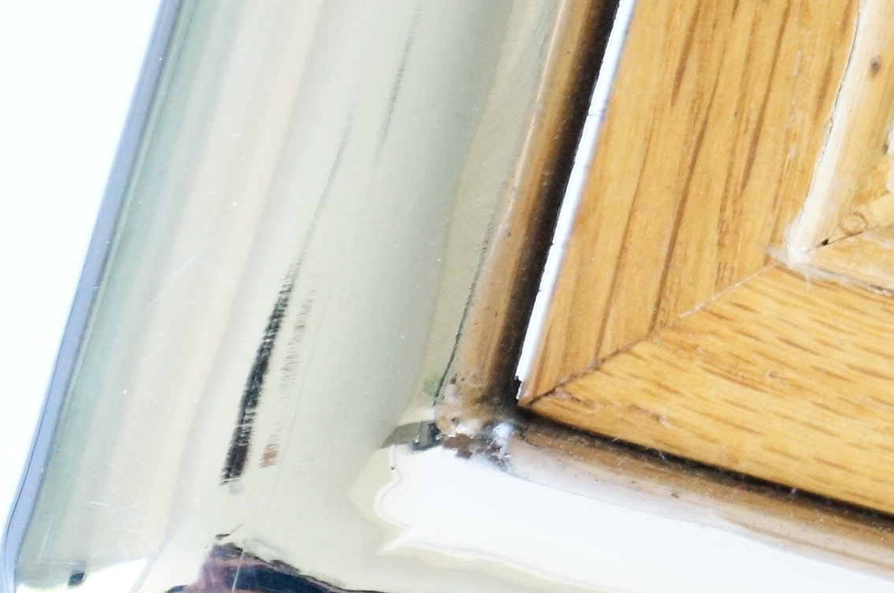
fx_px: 4440
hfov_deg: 11.5
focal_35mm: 179
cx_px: 594
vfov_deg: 7.6
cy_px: 417
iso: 3200
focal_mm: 55
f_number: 5.6
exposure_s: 1/50
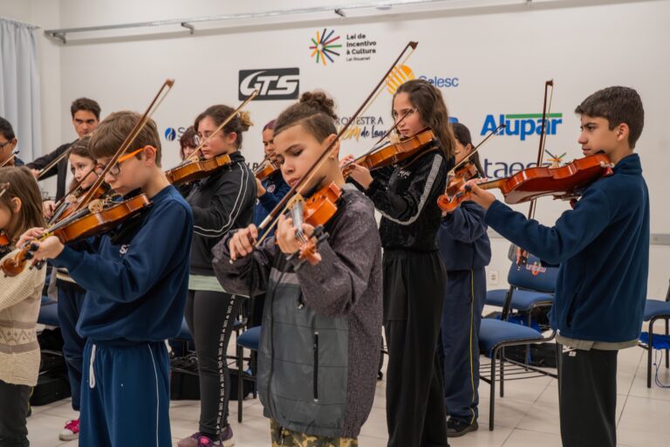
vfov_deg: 32.6
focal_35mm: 41
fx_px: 763
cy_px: 224
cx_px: 335
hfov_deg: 47.4
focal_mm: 41
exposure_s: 1/125
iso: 1000
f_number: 5
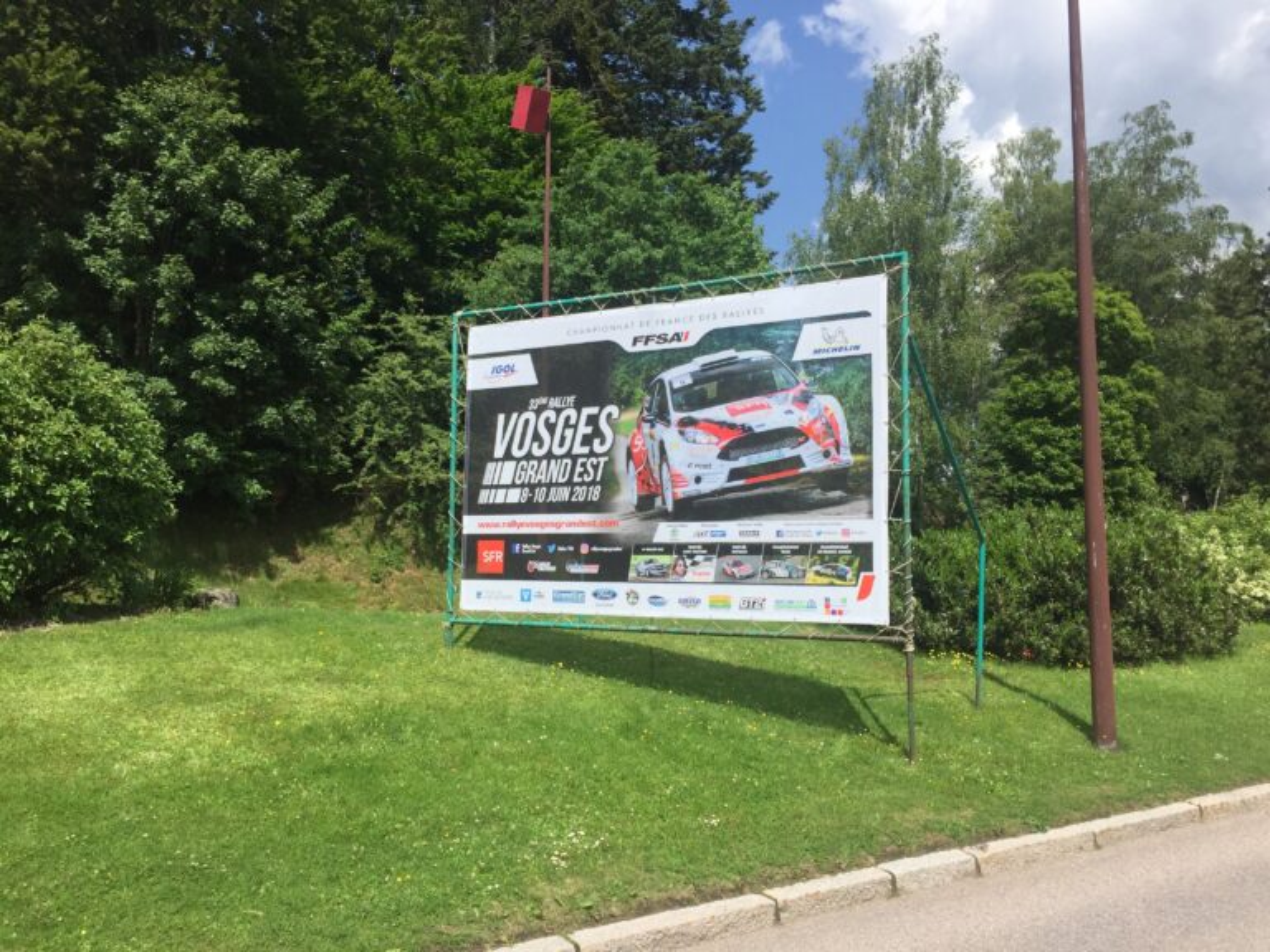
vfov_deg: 48.2
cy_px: 476
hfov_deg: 61.7
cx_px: 635
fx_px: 1064
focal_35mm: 29
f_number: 2.2
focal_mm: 4.15
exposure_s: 1/2475
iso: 32
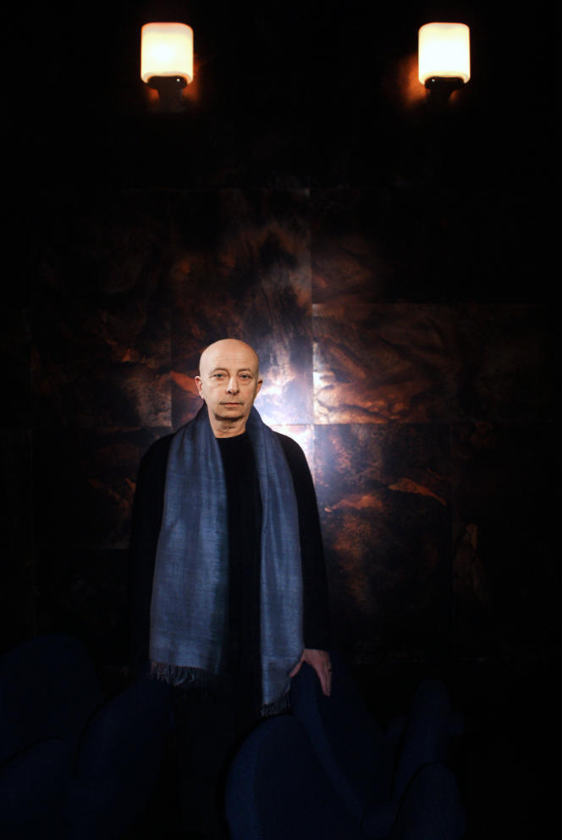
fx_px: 630
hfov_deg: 48.0
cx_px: 281
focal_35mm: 27
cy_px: 420
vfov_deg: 67.3
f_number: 5.6
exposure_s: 1/60
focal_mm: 18
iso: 400
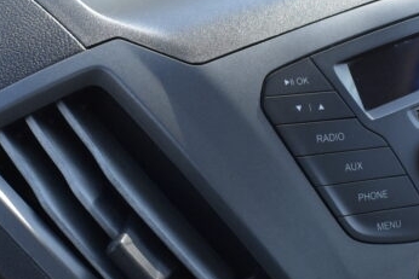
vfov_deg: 17.1
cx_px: 228
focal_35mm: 80
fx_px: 931
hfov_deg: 25.3
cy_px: 178
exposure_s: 1/2000
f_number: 3.5
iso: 1600
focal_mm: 18
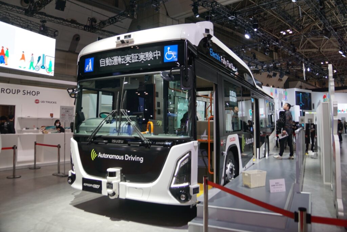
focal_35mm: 27
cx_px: 174
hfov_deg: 67.4
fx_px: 260
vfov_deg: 48.0
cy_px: 116
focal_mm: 18
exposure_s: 1/60
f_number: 3.5
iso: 200
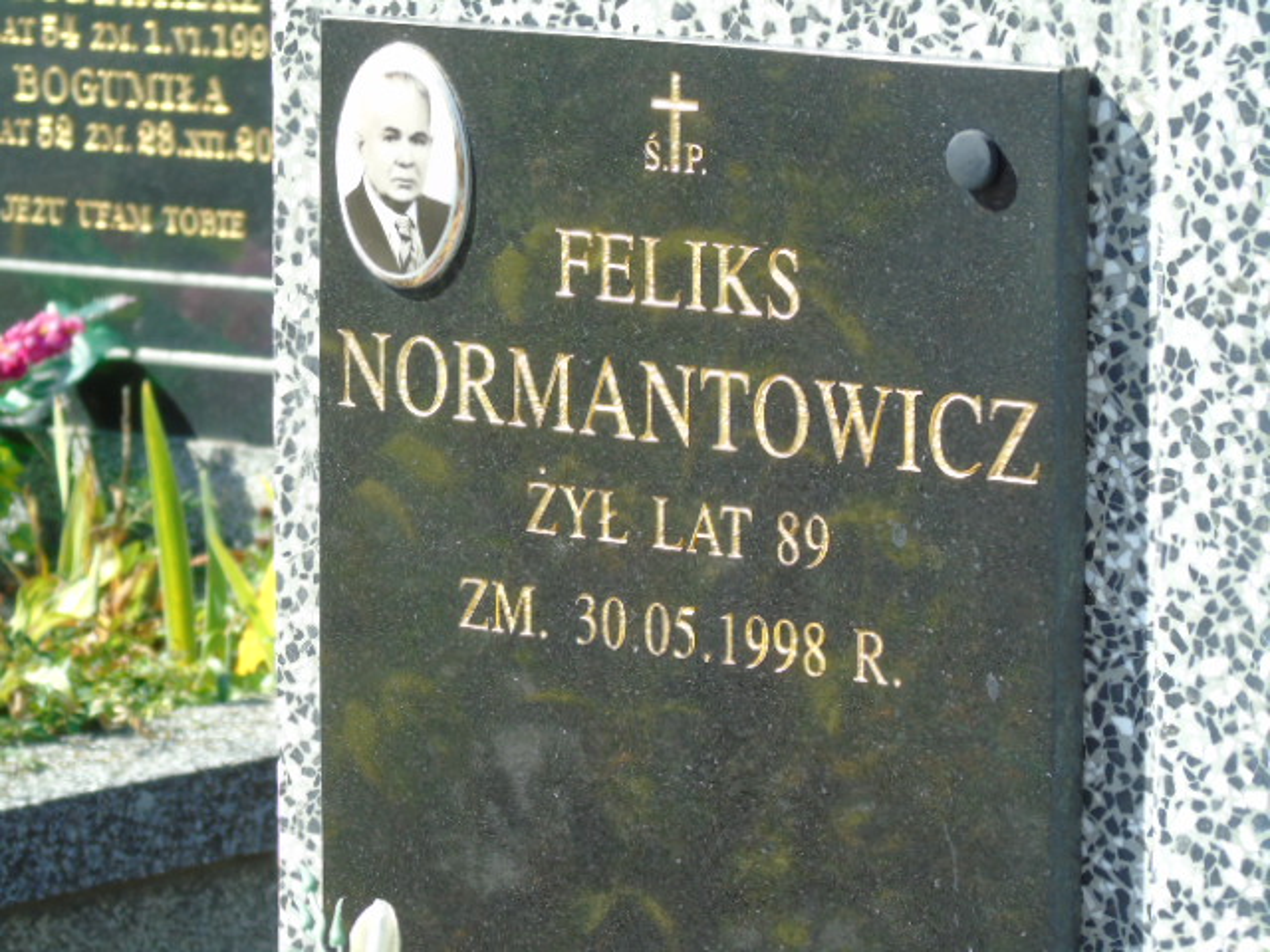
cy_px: 476
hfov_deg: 9.3
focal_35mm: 212
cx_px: 635
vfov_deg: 7.0
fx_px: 7778
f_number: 4.7
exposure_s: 1/250
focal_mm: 38
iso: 160
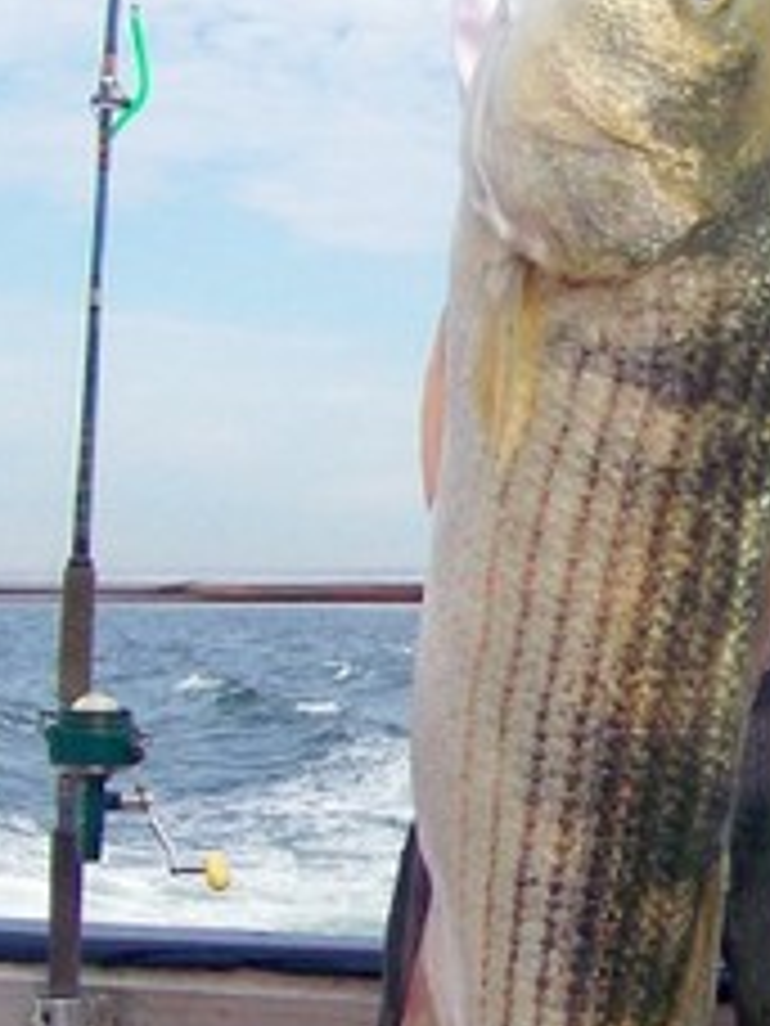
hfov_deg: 17.1
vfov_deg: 23.3
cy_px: 610
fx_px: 2491
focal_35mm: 84
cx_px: 802
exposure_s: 1/1000
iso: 64
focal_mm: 5.85
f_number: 2.8
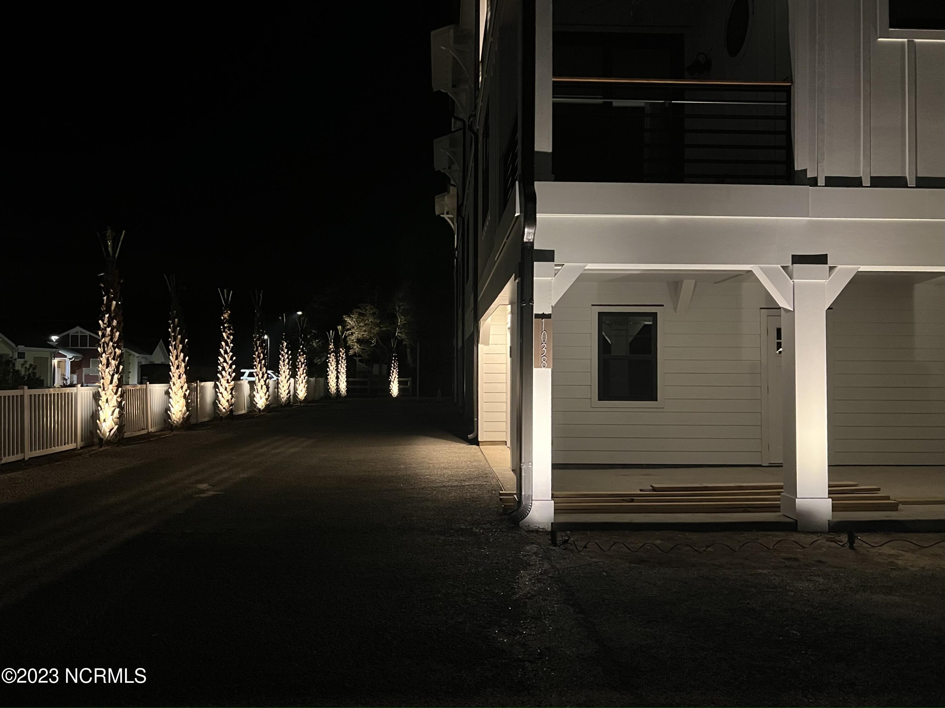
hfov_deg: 67.3
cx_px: 472
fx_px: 710
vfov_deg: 53.1
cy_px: 354
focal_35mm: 26
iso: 800
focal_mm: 5.7
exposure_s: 1/30
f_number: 1.5
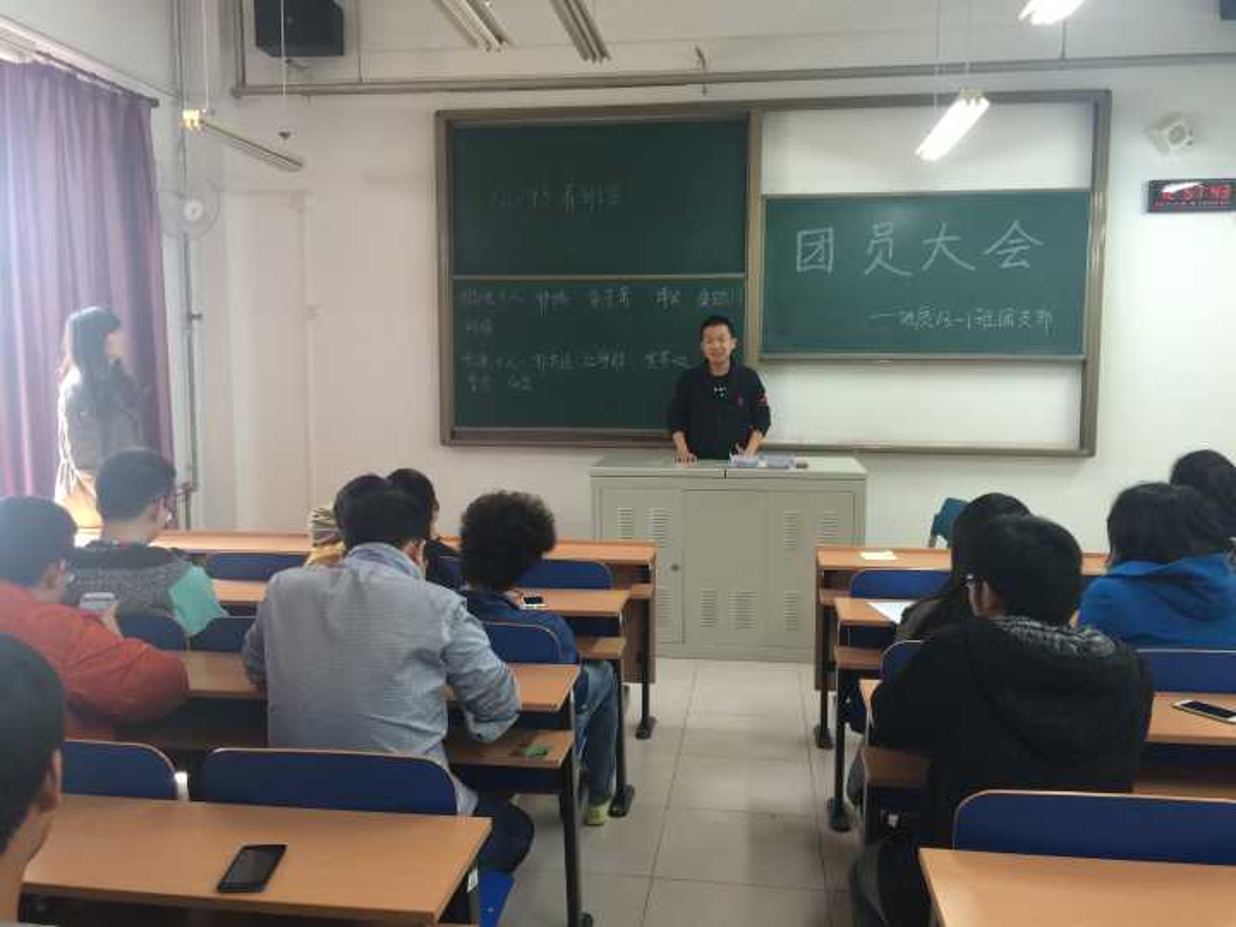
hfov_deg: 61.7
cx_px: 618
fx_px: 1035
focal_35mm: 29
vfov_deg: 48.2
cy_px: 464
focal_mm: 4.15
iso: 100
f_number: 2.2
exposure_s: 1/33
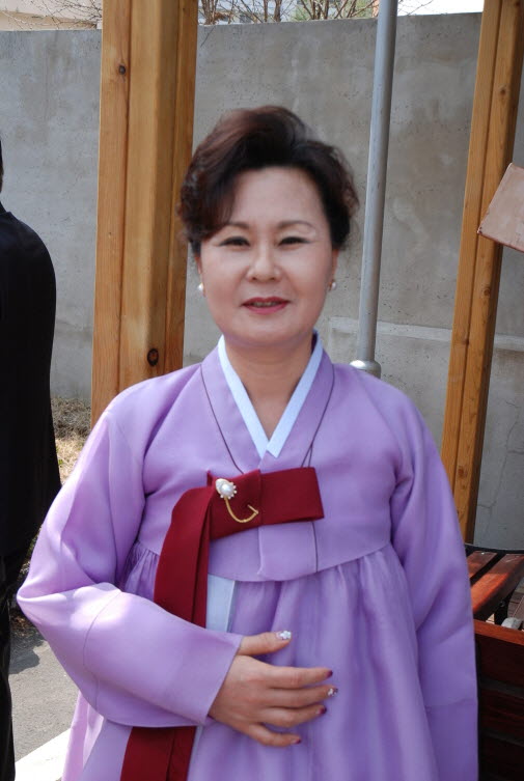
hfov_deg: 29.1
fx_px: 1011
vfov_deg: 42.3
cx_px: 262
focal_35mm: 46
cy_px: 390
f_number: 8
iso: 200
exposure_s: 1/160
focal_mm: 31
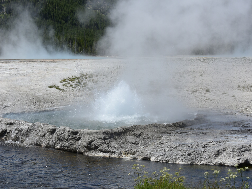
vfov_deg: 20.7
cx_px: 123
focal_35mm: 71
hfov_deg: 27.4
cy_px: 95
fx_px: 517
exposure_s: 1/320
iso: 100
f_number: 9
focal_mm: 65
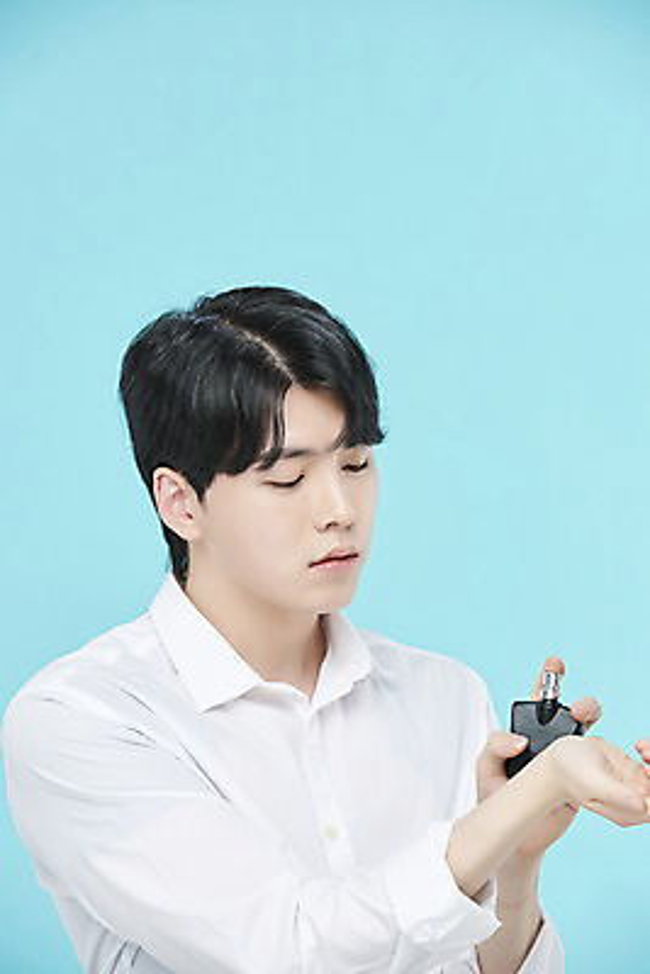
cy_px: 487
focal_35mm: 145
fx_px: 3923
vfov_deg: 14.1
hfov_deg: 9.5
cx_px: 325
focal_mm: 145
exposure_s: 1/125
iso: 64
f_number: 7.1
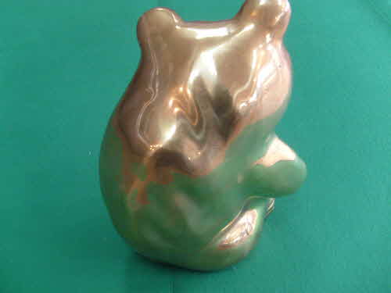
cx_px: 196
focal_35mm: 35
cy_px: 146
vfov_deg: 40.7
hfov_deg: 52.6
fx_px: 395
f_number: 2.8
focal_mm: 5.8
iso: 200
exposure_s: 1/45
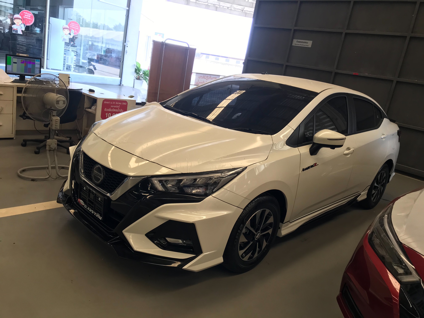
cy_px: 159
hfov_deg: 63.4
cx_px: 212
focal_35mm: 28
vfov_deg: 49.7
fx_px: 343
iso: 32
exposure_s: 1/100
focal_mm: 3.99
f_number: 1.8
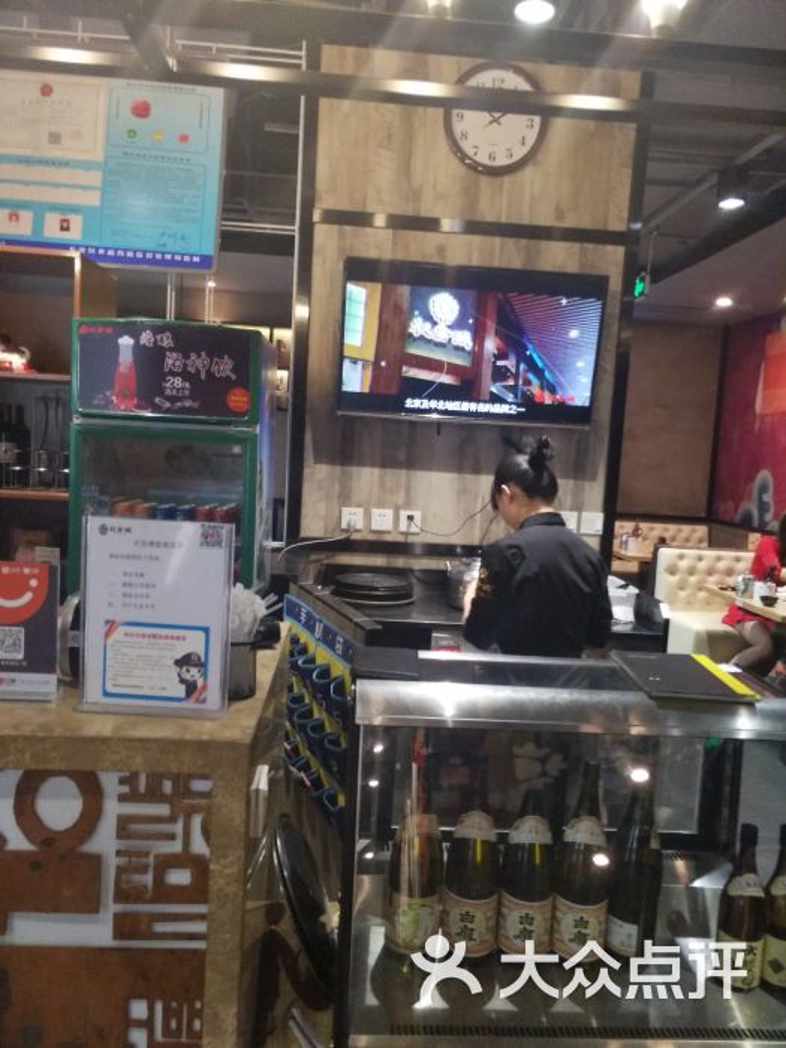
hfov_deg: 61.1
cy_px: 524
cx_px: 393
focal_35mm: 22
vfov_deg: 76.4
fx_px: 666
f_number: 2
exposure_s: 1/33.3
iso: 538
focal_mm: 3.79
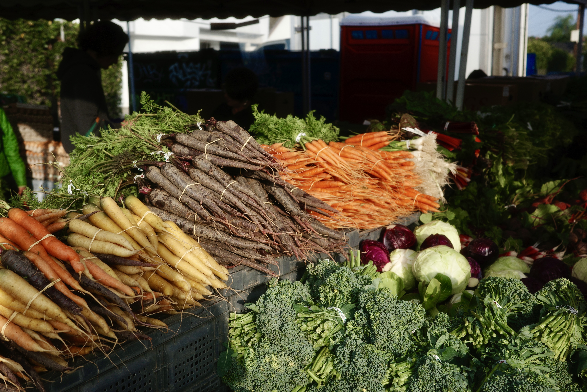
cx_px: 294
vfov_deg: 33.4
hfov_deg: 48.5
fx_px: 652
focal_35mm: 40
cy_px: 196
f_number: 4
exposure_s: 1/1000
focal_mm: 26
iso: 200
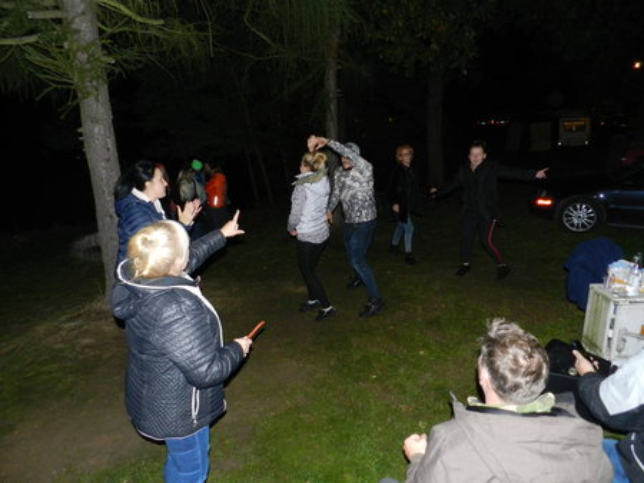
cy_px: 242
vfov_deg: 58.9
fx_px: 428
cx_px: 322
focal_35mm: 23
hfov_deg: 73.9
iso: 400
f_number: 3.4
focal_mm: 4
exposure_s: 1/30
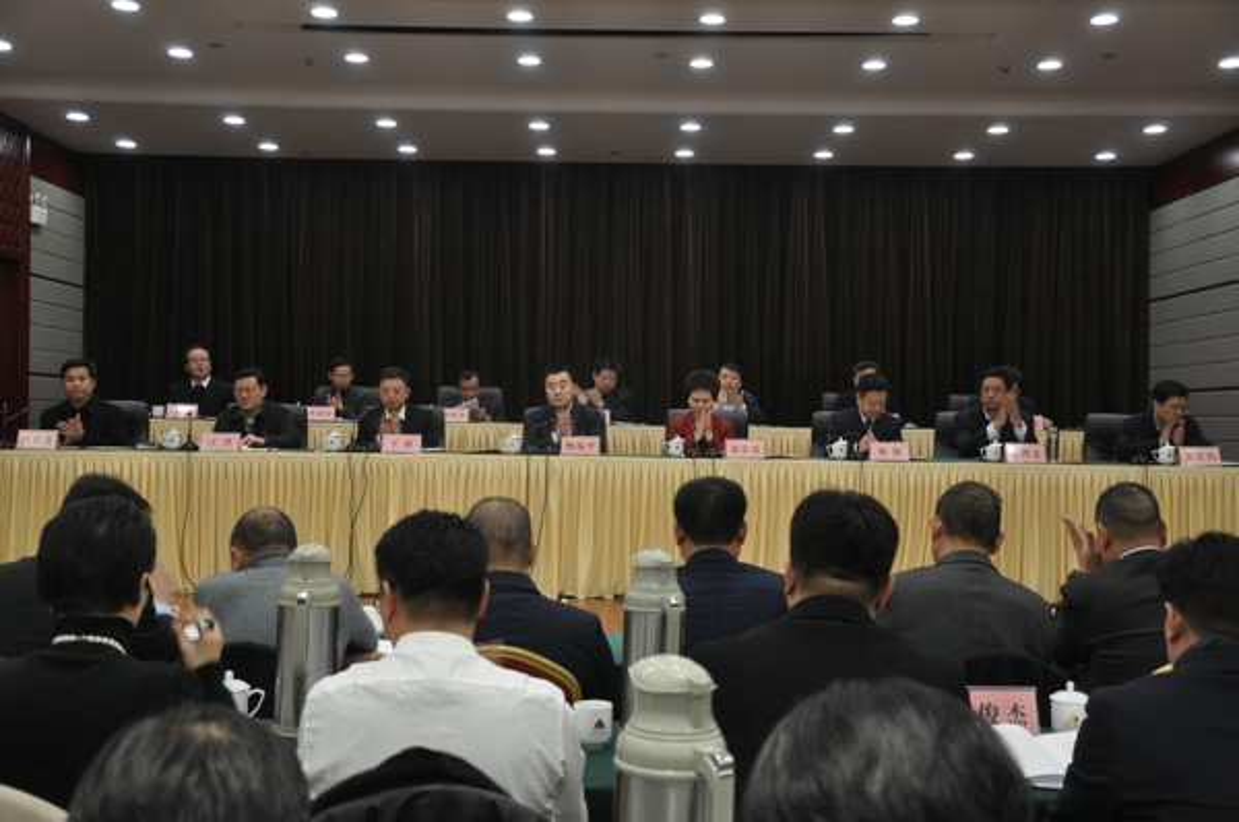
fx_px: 1546
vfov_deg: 29.8
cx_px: 620
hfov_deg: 43.7
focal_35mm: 45
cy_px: 411
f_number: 4.2
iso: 400
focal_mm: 30
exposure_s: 1/30
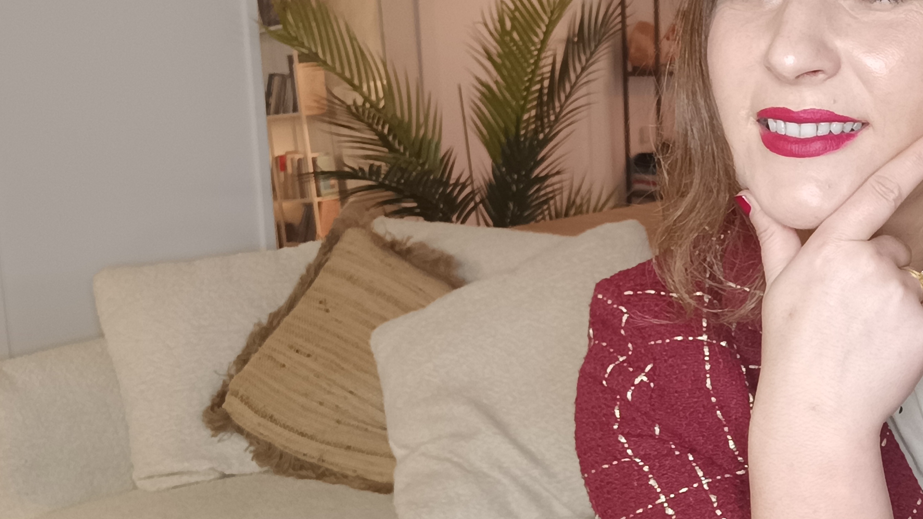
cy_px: 252
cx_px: 653
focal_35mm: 54
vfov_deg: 22.2
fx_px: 1322
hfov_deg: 37.8
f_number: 2
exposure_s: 1/50
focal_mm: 3.82
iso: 645
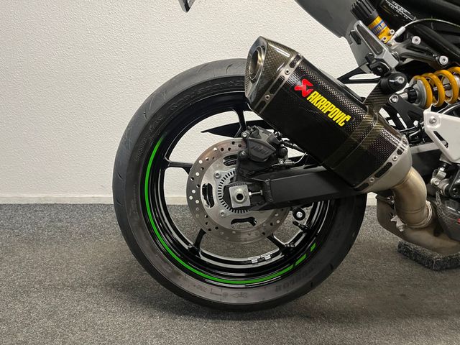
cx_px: 230
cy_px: 172
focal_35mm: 26
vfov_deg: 53.1
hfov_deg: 67.3
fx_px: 346
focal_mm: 5.1
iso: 160
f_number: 1.6
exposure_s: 1/50
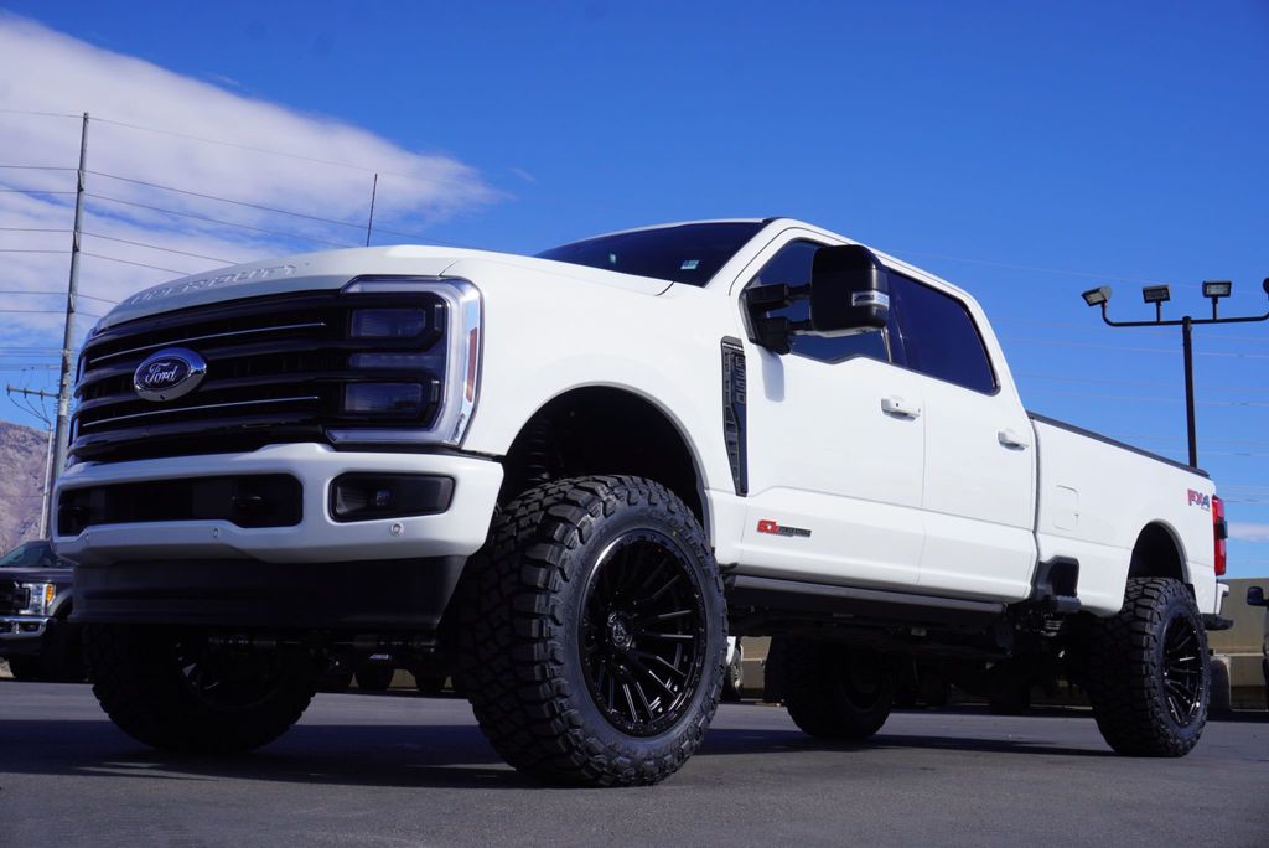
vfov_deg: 31.9
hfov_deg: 46.4
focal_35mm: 42
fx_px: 1481
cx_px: 634
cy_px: 424
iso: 100
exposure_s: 1/200
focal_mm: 28
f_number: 11
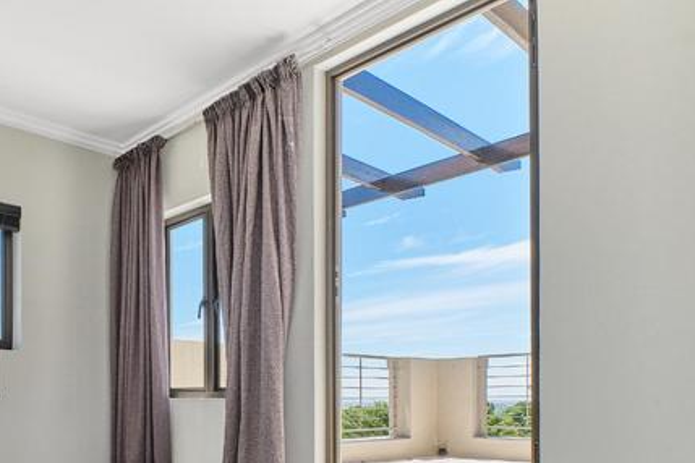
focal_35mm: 28
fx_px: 541
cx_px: 76
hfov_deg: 56.9
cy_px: 430
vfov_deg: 42.0
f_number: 10
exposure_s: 1/200
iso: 500
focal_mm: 10
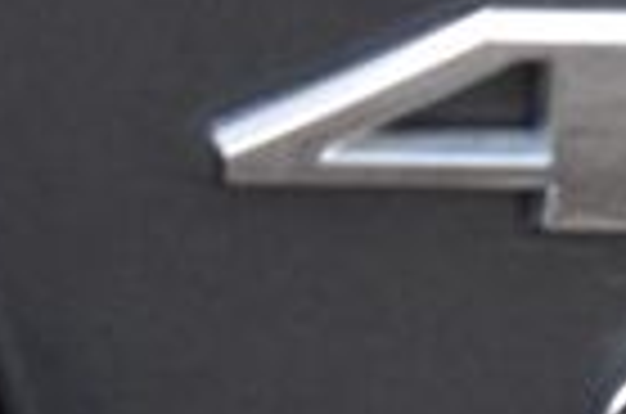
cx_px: 1302
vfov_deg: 3.6
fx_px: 6598
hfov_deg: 5.3
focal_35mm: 380
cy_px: 328
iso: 400
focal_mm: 55
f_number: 7.1
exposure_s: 1/25
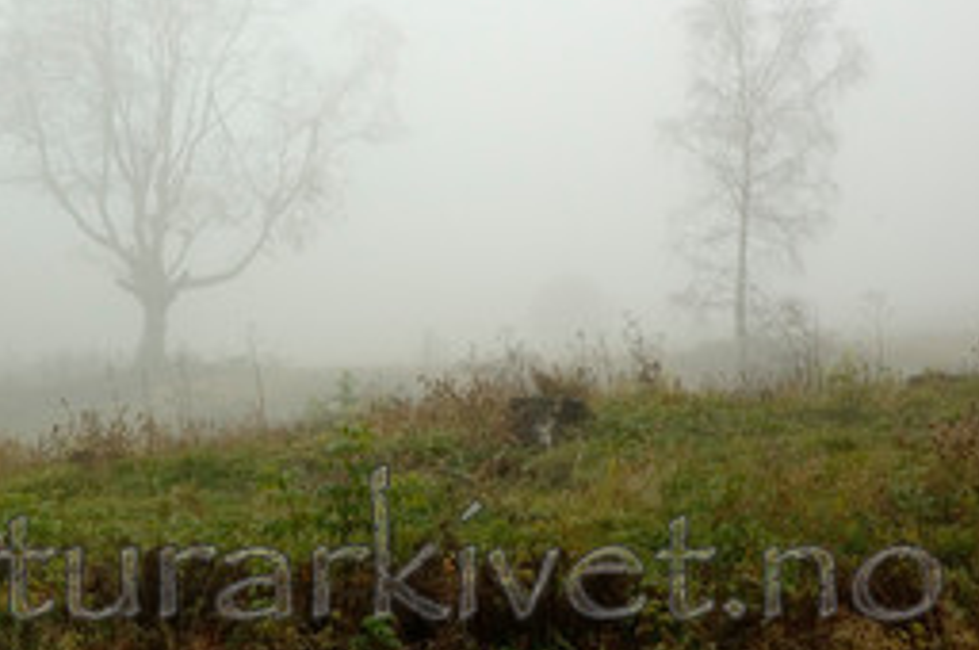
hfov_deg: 12.5
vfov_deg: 8.3
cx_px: 317
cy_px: 231
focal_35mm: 164
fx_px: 4454
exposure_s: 1/50
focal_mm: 70
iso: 200
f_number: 13
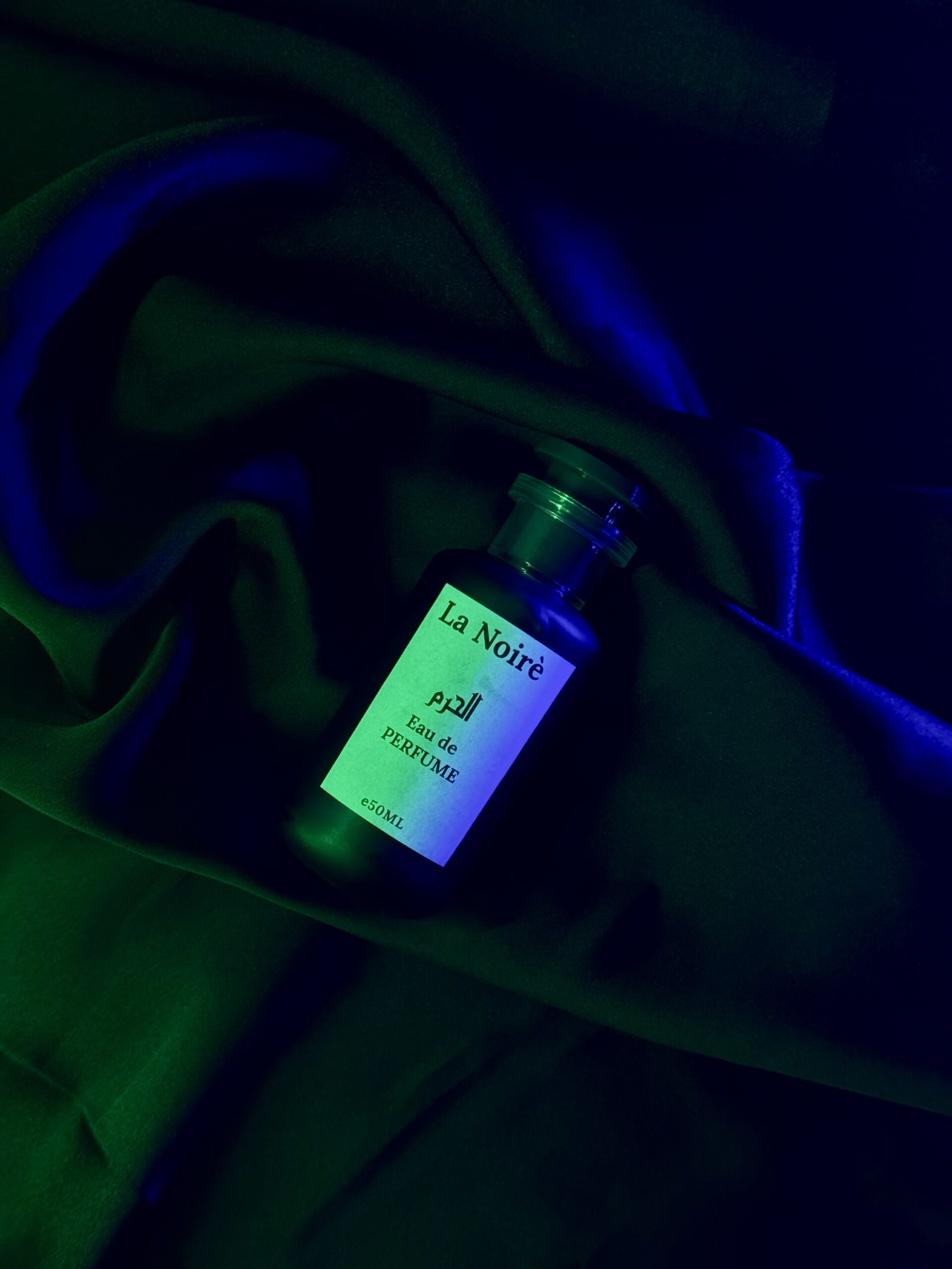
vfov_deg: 39.7
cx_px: 476
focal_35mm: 48
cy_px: 634
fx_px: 1760
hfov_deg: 30.3
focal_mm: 6.76
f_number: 1.78
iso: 250
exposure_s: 1/50
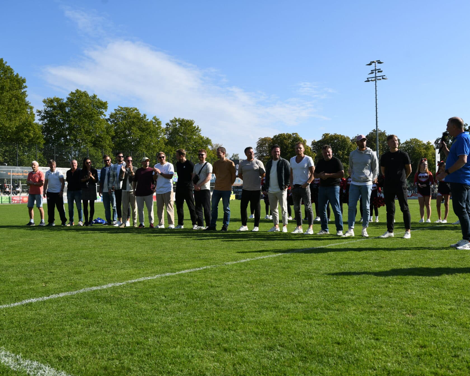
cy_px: 191
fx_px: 542
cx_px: 251
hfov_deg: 46.8
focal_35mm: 39
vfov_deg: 38.2
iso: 250
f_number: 5.6
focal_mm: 34
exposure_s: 1/1250
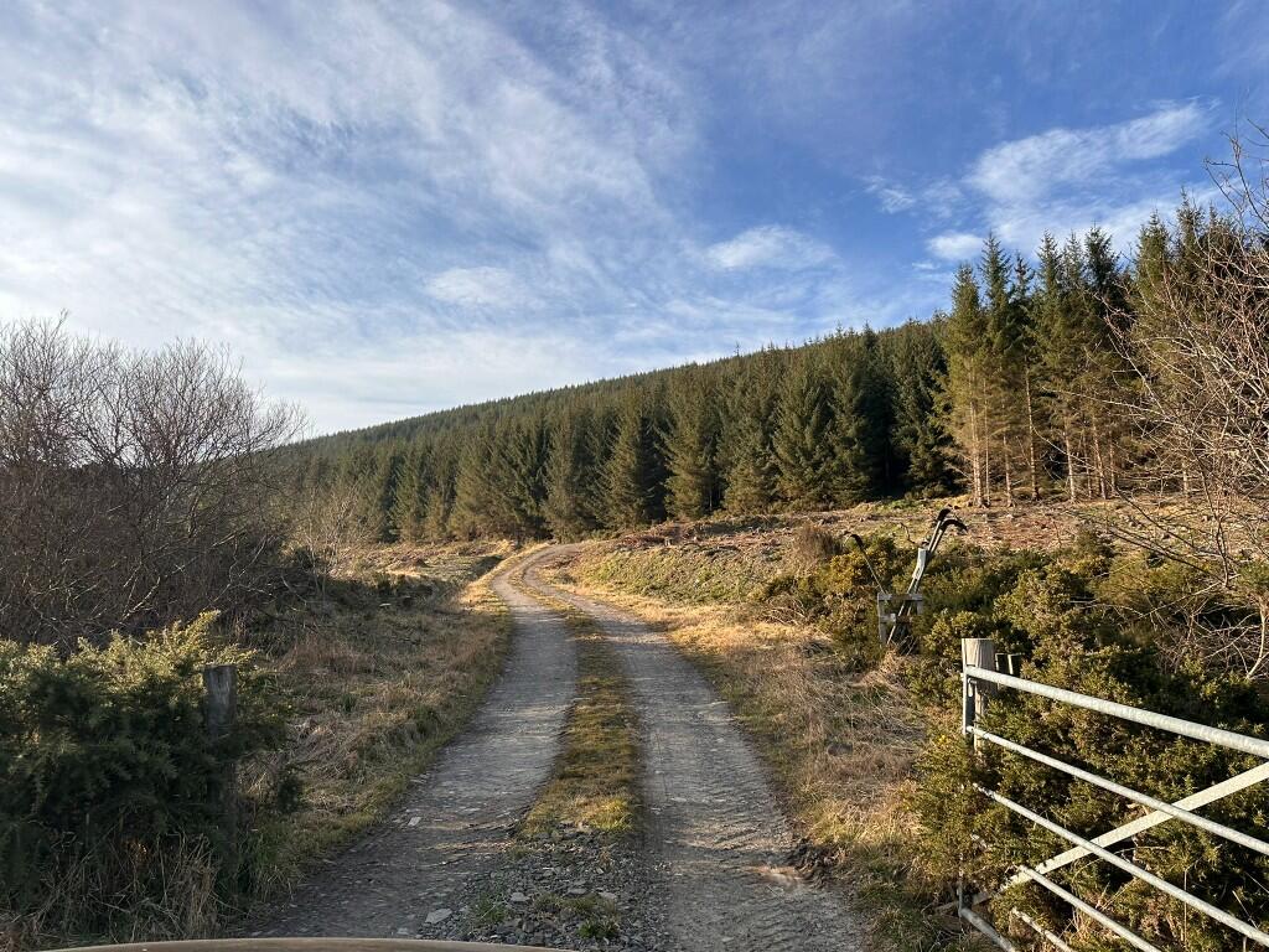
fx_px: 880
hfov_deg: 71.6
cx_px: 634
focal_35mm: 24
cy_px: 476
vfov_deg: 56.8
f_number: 1.78
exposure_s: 1/3058
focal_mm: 6.86
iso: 80
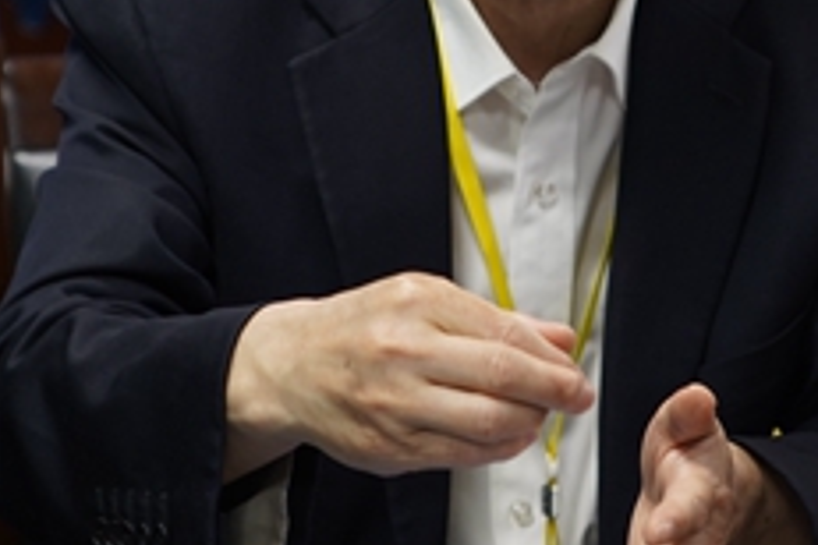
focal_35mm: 218
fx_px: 4953
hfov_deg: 9.4
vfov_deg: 6.3
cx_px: 542
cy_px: 32
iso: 640
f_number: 2.8
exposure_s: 1/40
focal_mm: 70
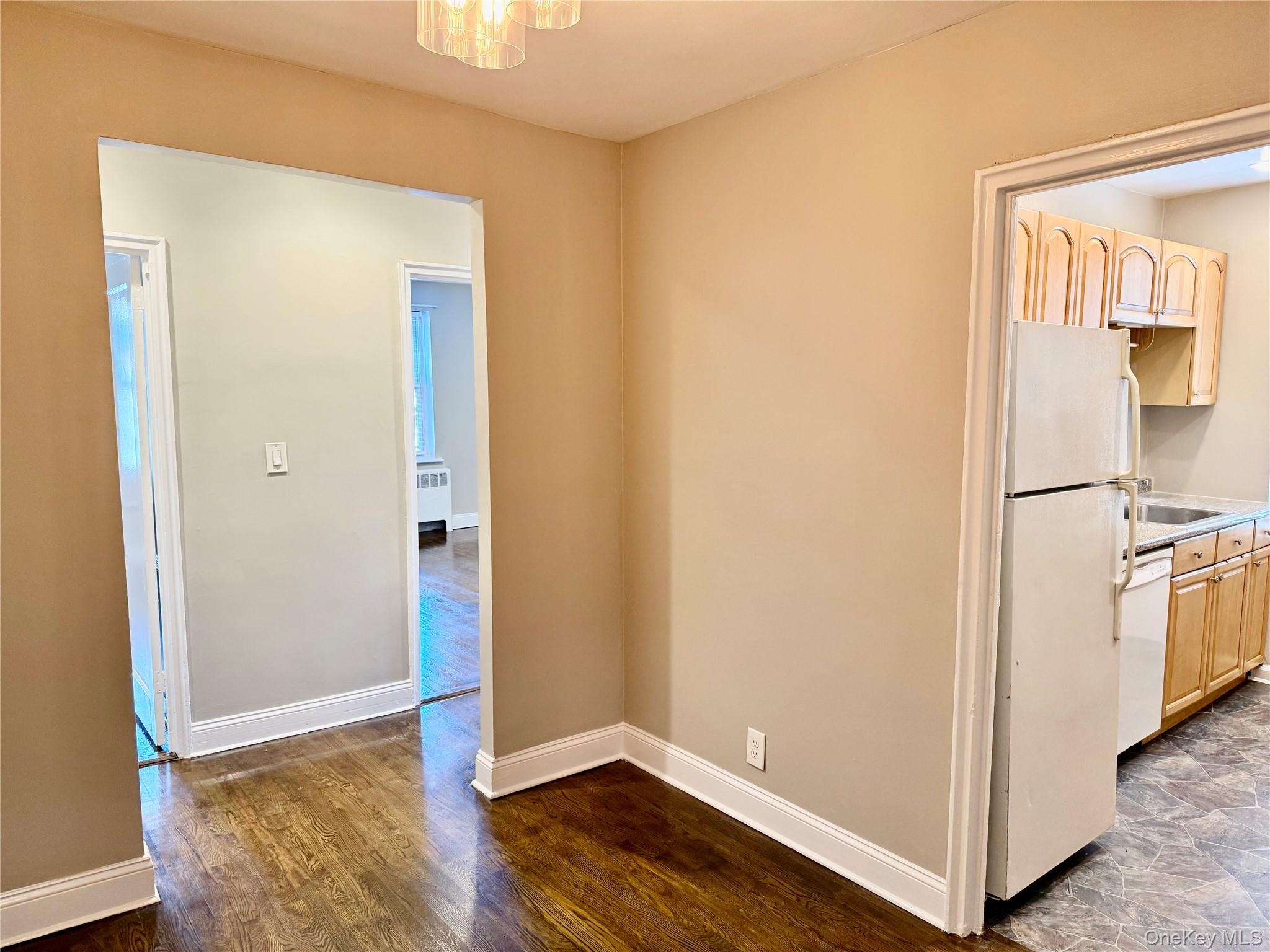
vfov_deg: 56.8
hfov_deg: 71.6
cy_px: 476
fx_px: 881
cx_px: 635
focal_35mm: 24
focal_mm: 6.76
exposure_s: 1/60
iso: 200
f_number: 1.78
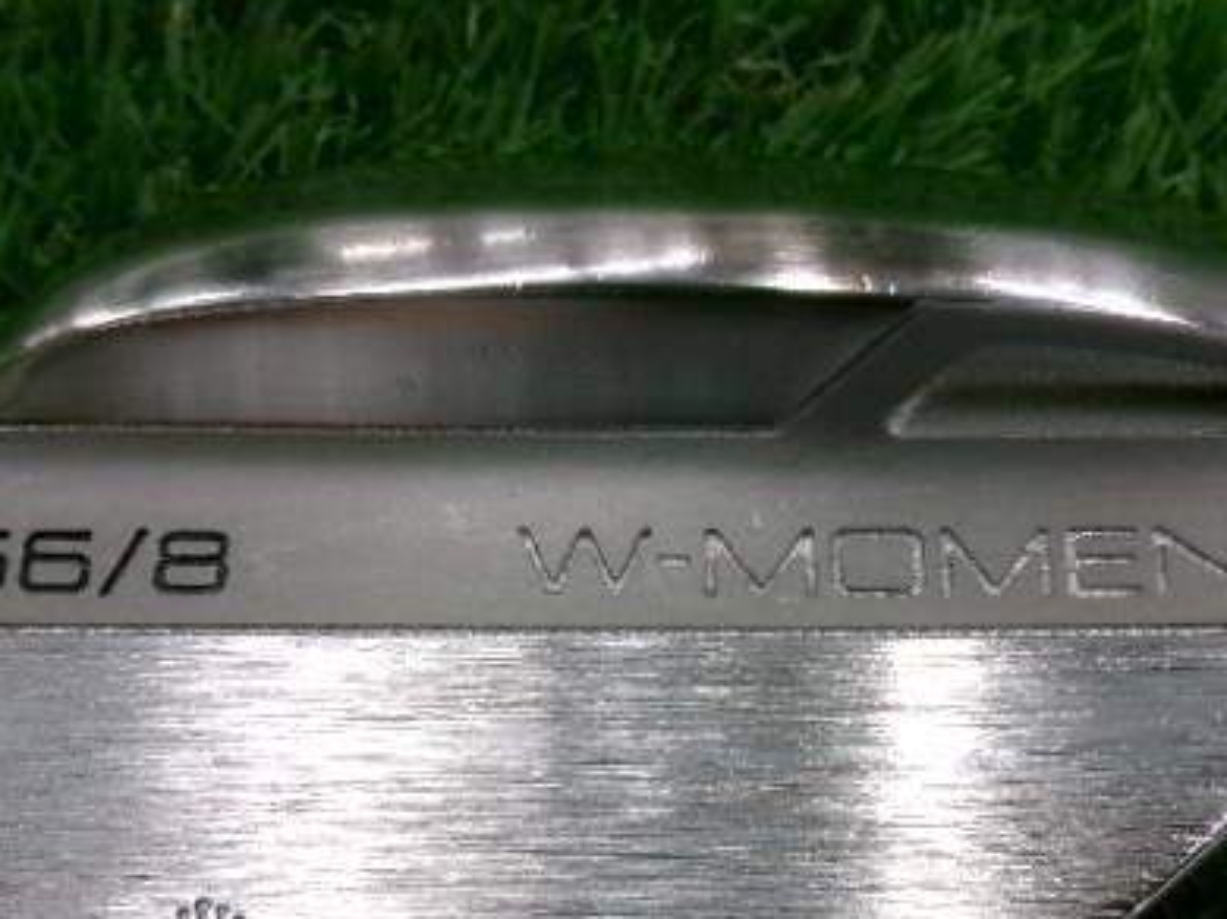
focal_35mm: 46
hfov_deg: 41.3
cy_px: 648
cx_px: 598
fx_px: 1630
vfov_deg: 31.1
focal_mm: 5.1
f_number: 3.9
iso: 800
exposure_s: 1/125
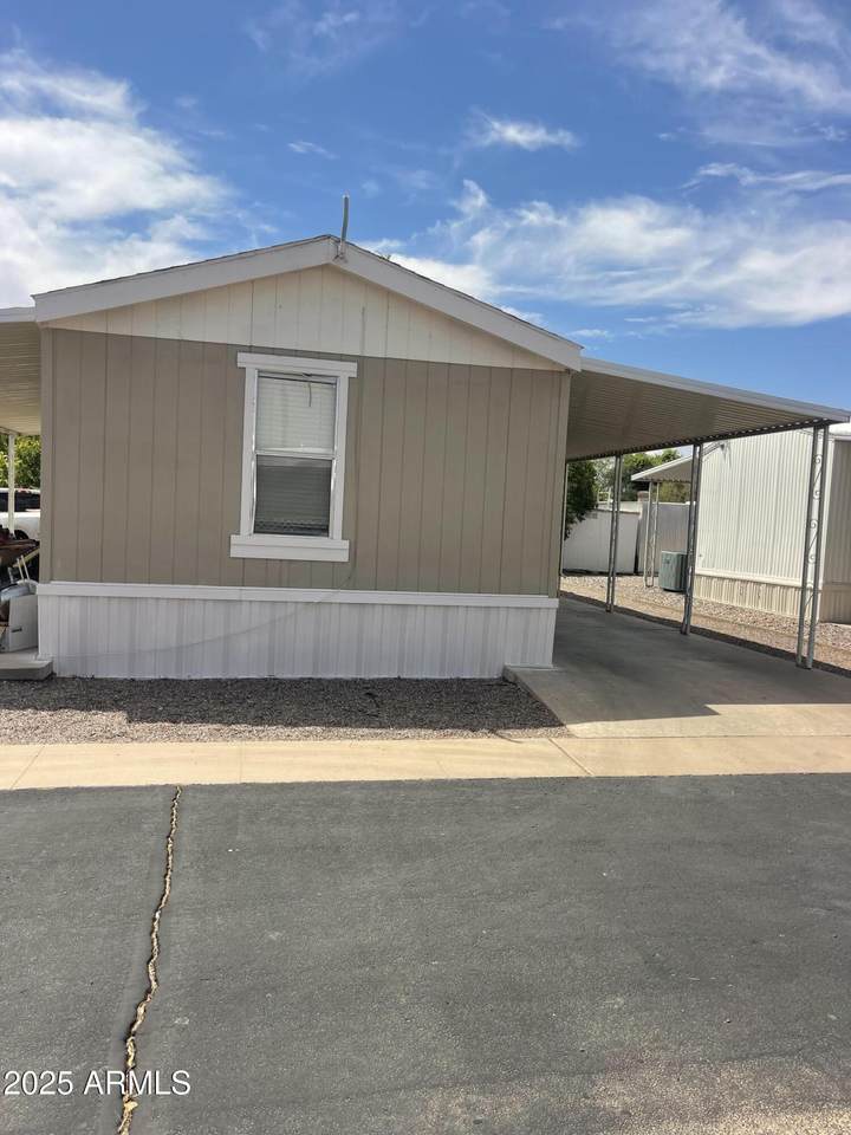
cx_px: 426
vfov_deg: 69.4
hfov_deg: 54.9
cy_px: 568
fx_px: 819
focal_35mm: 25
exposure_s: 1/4348
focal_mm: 5.1
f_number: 1.6
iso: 32
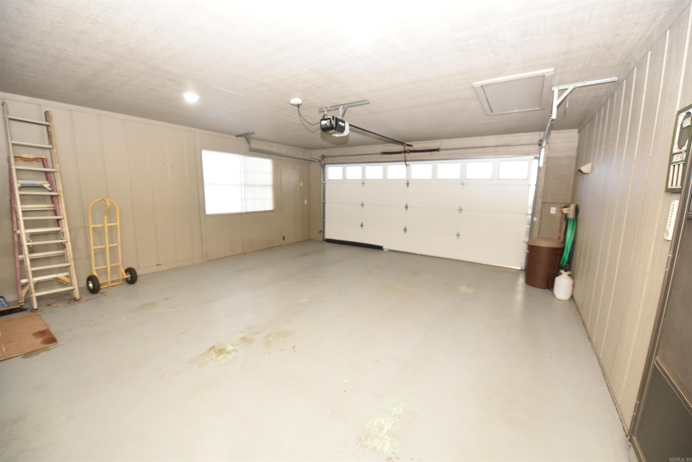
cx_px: 346
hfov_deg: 104.2
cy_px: 231
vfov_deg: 81.2
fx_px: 269
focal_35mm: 14
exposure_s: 1/60
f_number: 3.2
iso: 800
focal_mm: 14
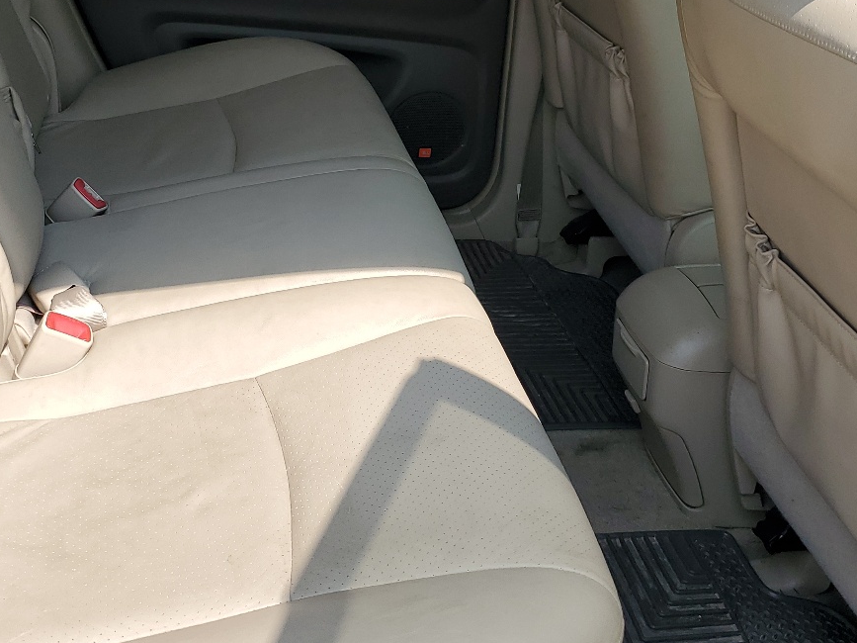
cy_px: 201
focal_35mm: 48
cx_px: 402
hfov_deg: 39.6
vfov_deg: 30.0
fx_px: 1188
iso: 50
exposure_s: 1/1429
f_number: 1.5
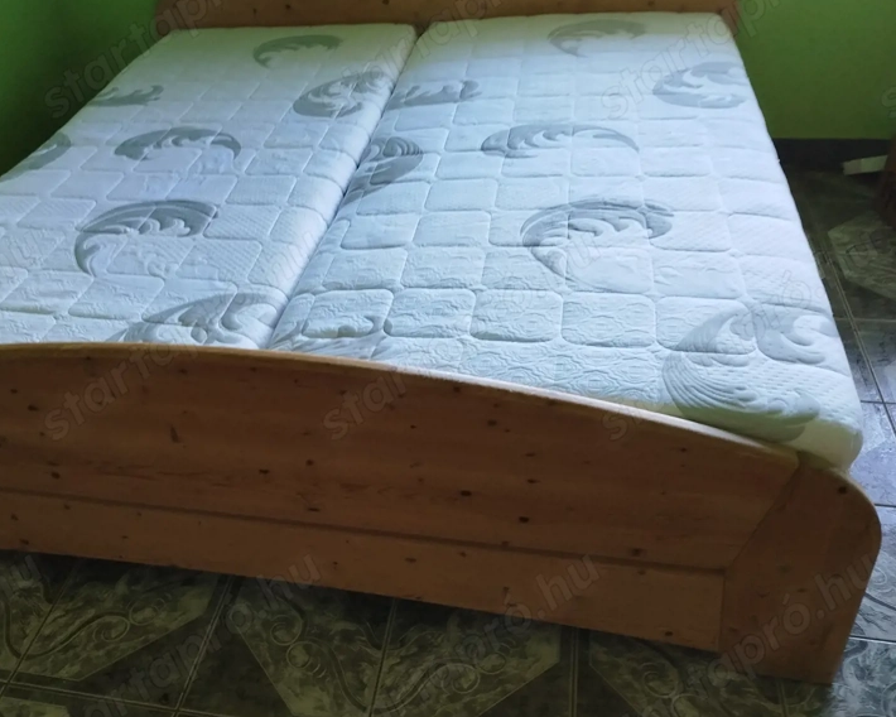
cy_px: 357
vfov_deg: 44.5
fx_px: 875
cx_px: 346
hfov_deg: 53.7
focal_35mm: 33
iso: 160
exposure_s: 1/60
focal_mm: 5.31
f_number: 1.7
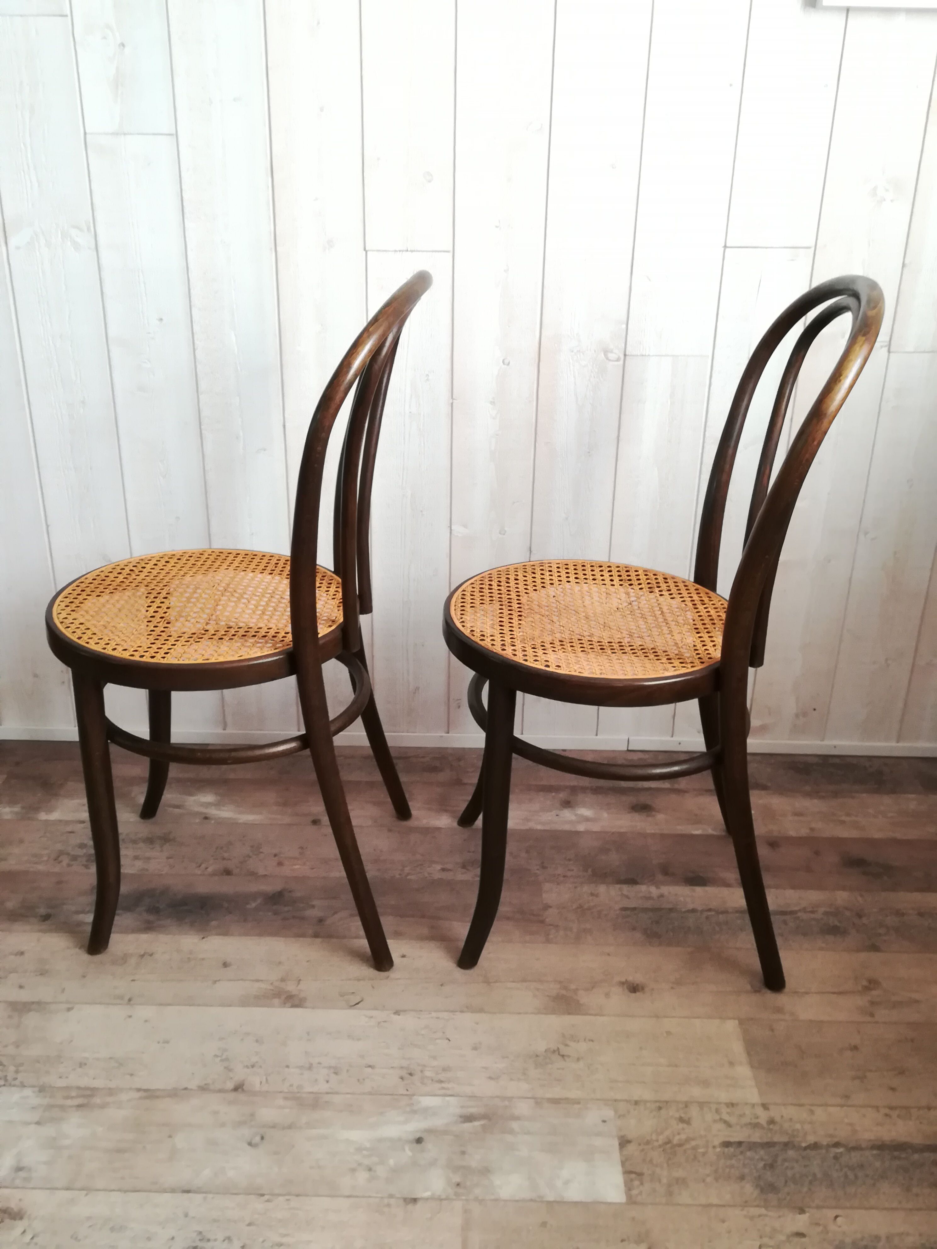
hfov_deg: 49.7
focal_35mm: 28
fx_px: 1011
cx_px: 468
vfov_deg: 63.4
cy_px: 624
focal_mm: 3.83
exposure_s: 1/33.3
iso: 320
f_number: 2.2
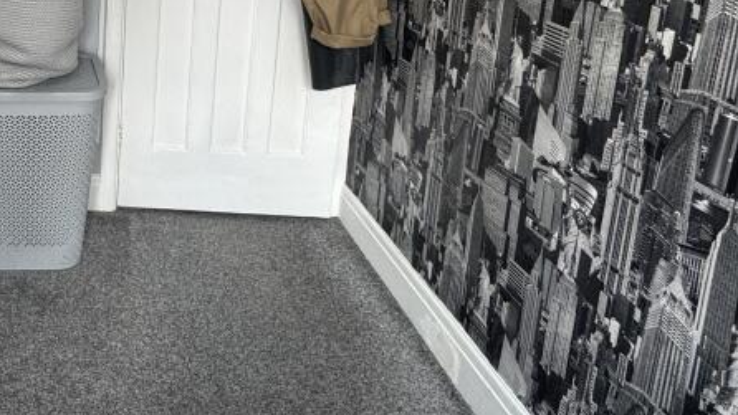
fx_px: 685
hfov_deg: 48.7
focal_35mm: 35
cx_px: 36
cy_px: -60
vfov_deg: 29.8
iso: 100
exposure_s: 1/99
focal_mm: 2.22
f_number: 2.2
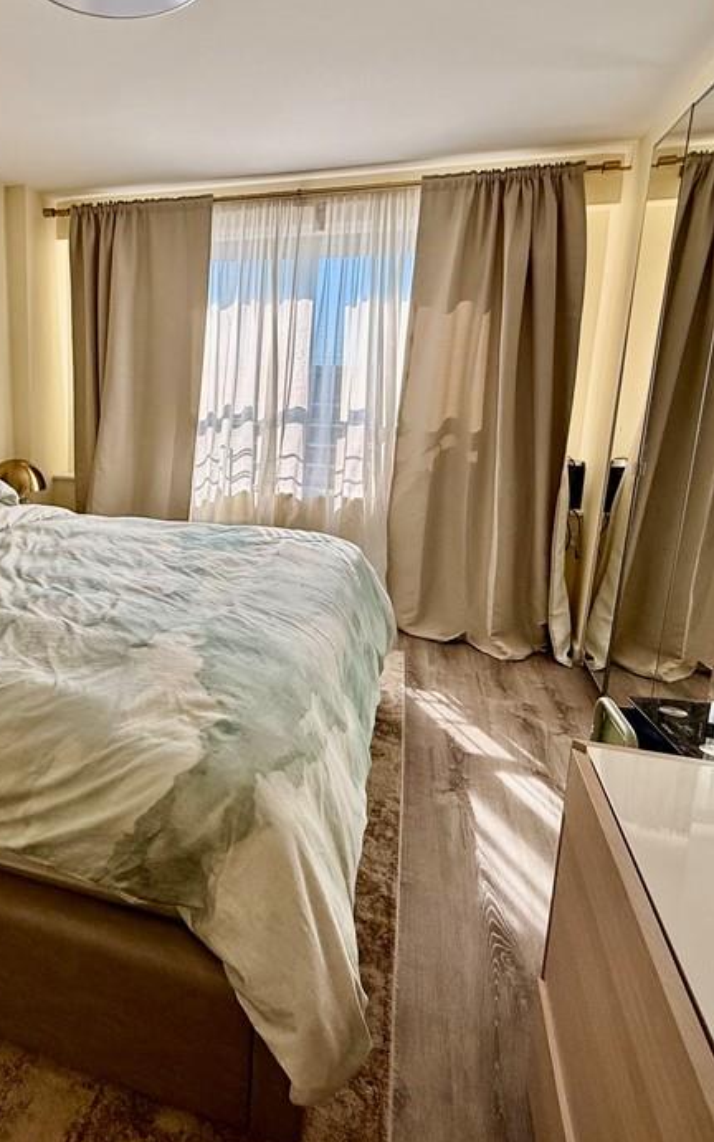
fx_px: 685
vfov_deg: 79.5
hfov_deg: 52.1
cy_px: 524
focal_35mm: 22
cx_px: 160
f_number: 2.2
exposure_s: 1/318
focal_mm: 2.22
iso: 64
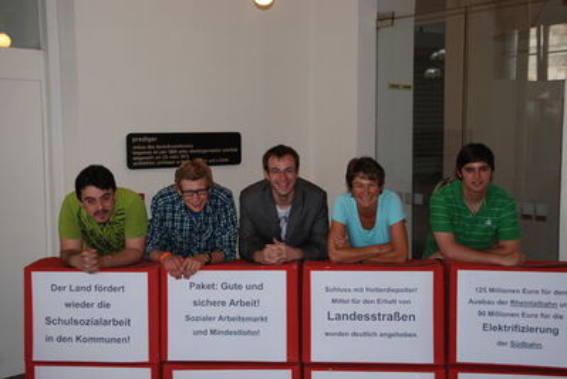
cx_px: 284
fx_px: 733
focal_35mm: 46
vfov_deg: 29.0
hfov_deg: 42.3
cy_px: 190
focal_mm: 31
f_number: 4.5
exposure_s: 1/60
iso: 250
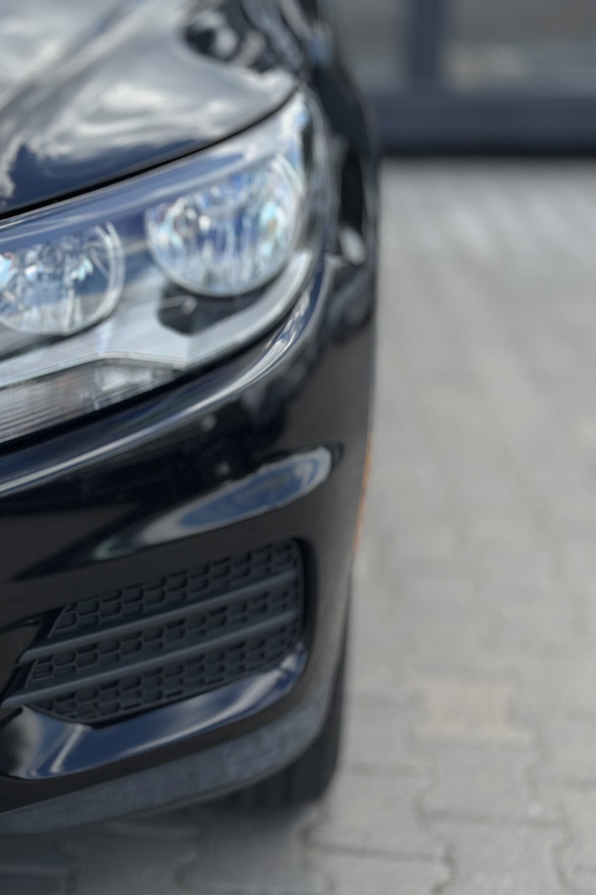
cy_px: 449
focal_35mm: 67
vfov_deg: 30.1
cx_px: 35
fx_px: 1664
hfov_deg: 19.8
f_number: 1.78
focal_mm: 6.86
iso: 80
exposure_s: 1/1953
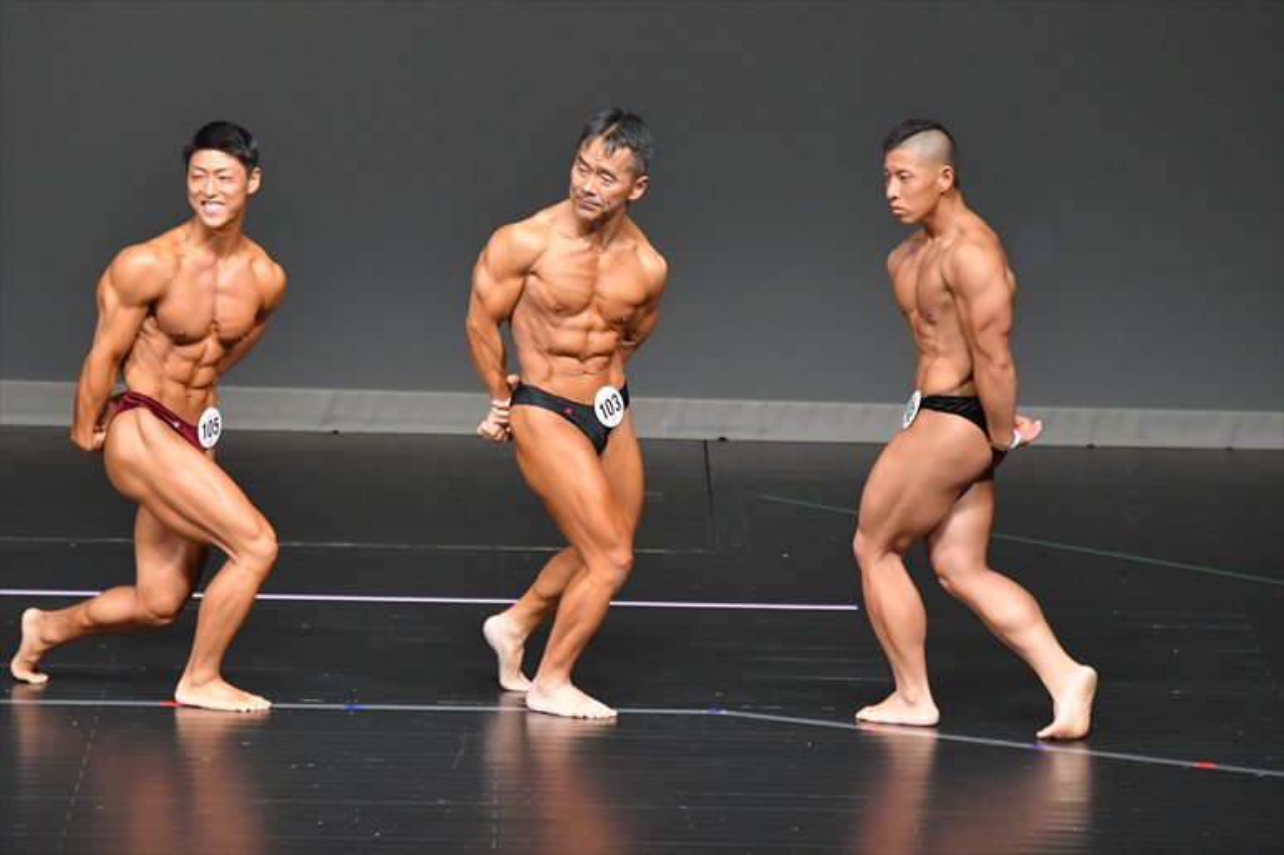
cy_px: 428
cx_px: 642
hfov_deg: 6.5
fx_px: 11230
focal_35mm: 315
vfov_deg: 4.4
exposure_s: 1/400
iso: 5000
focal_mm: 210
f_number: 5.6
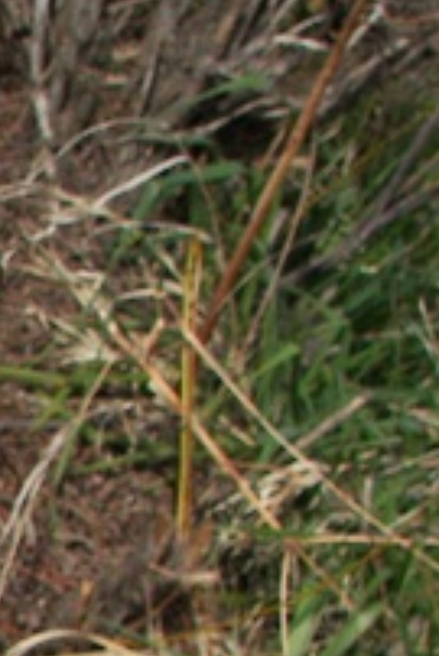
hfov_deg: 10.4
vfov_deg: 16.7
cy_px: 669
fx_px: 2191
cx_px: -478
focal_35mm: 120
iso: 50
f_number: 4
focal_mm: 6
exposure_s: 1/640
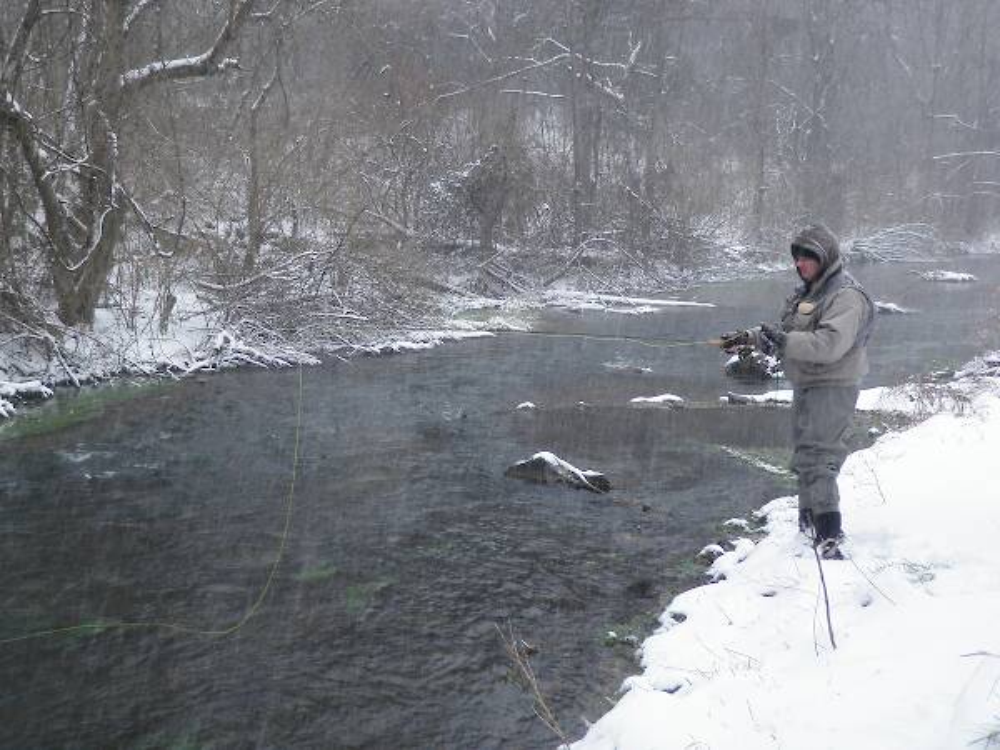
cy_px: 375
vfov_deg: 34.3
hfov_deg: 44.8
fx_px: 1213
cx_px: 500
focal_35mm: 42
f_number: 4.3
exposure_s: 1/40
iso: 50
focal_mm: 7.57
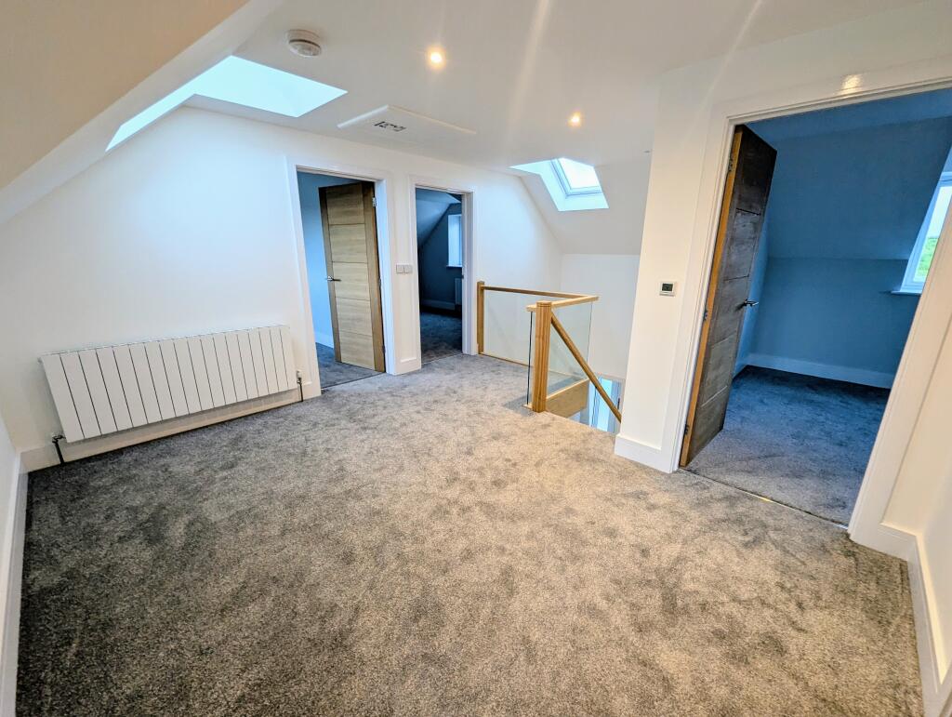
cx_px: 476
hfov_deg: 106.1
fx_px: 358
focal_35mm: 13
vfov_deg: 90.1
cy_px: 358
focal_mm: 1.95
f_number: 2.2
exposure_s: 1/33.3
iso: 62
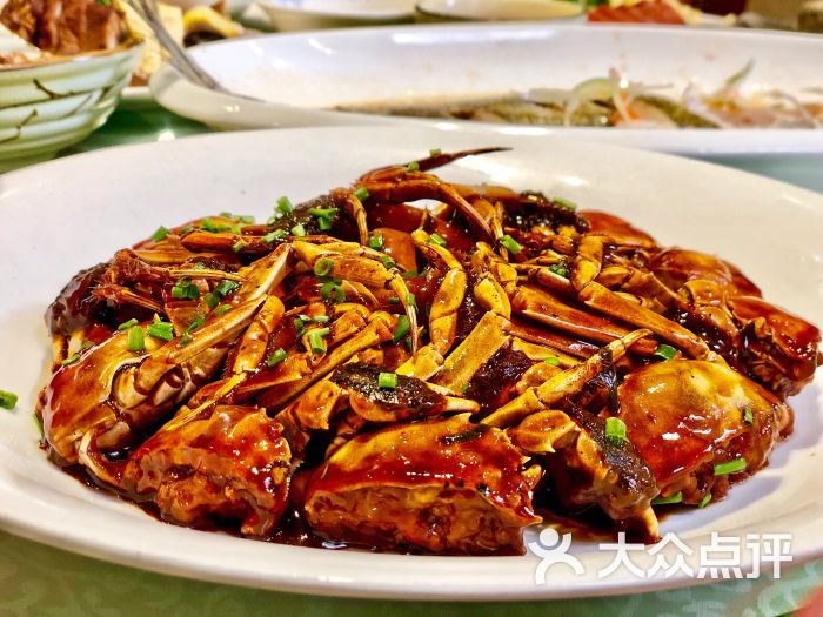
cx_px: 412
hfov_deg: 36.8
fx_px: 1236
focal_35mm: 52
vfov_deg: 28.0
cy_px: 308
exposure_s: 1/50
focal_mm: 6
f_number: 2.4
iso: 40
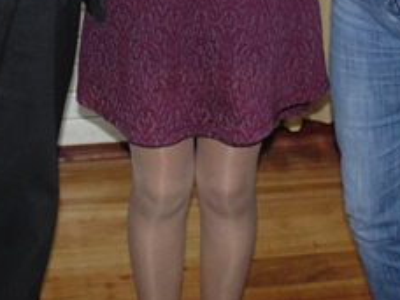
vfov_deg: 15.0
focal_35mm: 87
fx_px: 1005
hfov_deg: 22.5
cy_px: -220
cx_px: 232
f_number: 3.1
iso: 400
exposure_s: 1/30
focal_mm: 4
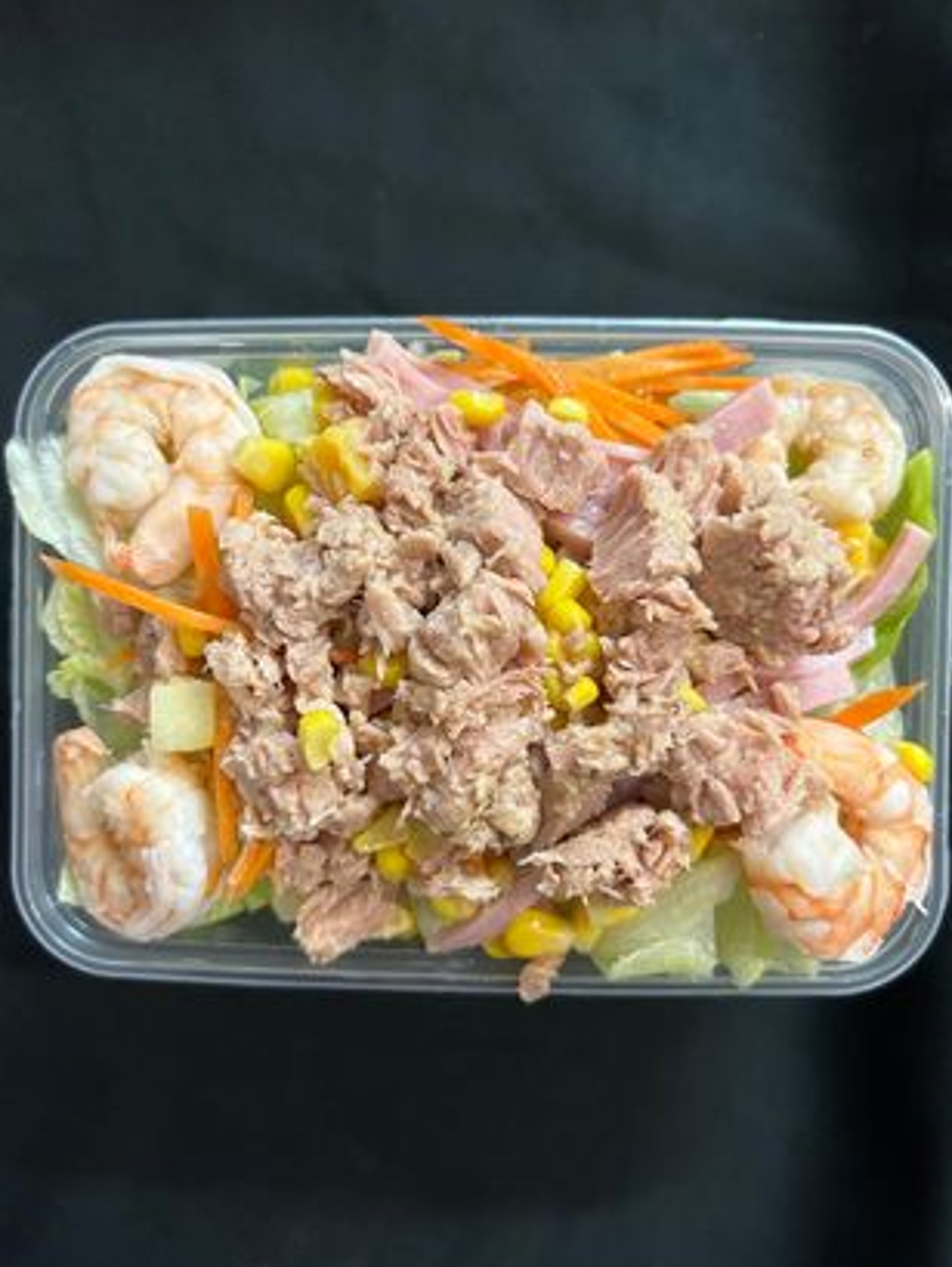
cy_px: 627
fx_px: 989
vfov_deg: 65.3
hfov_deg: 51.4
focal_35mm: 27
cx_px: 467
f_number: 1.5
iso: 400
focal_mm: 5.7
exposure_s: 1/50
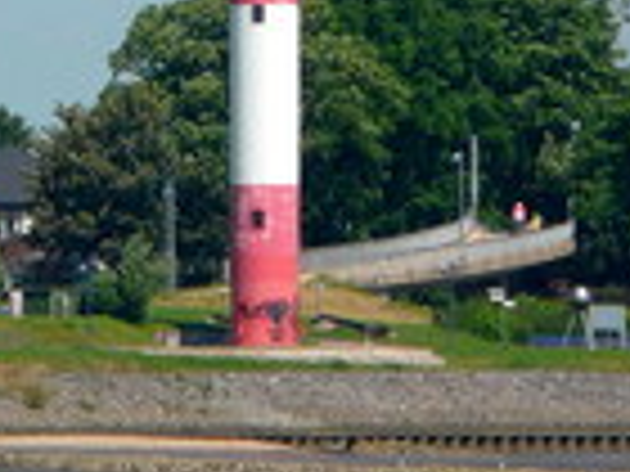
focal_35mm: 1439
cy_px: -49
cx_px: 189
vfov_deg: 1.0
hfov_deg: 1.4
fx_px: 26189
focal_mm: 82.8
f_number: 6.3
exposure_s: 1/500
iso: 100
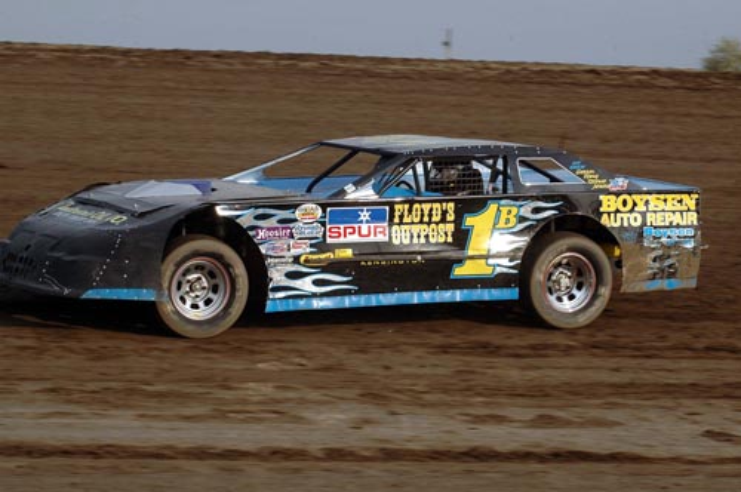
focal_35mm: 142
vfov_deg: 9.6
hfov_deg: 14.4
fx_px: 2929
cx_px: 370
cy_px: 246
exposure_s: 1/500
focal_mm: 95
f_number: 9
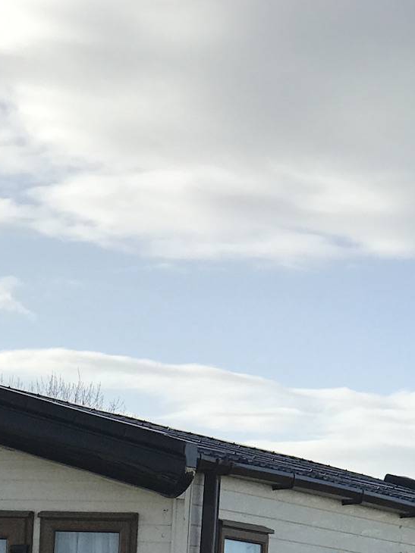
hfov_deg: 9.2
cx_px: 64
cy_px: 739
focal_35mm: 160
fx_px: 2559
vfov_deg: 12.0
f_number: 2.8
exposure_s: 1/997
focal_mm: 6.6
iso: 20
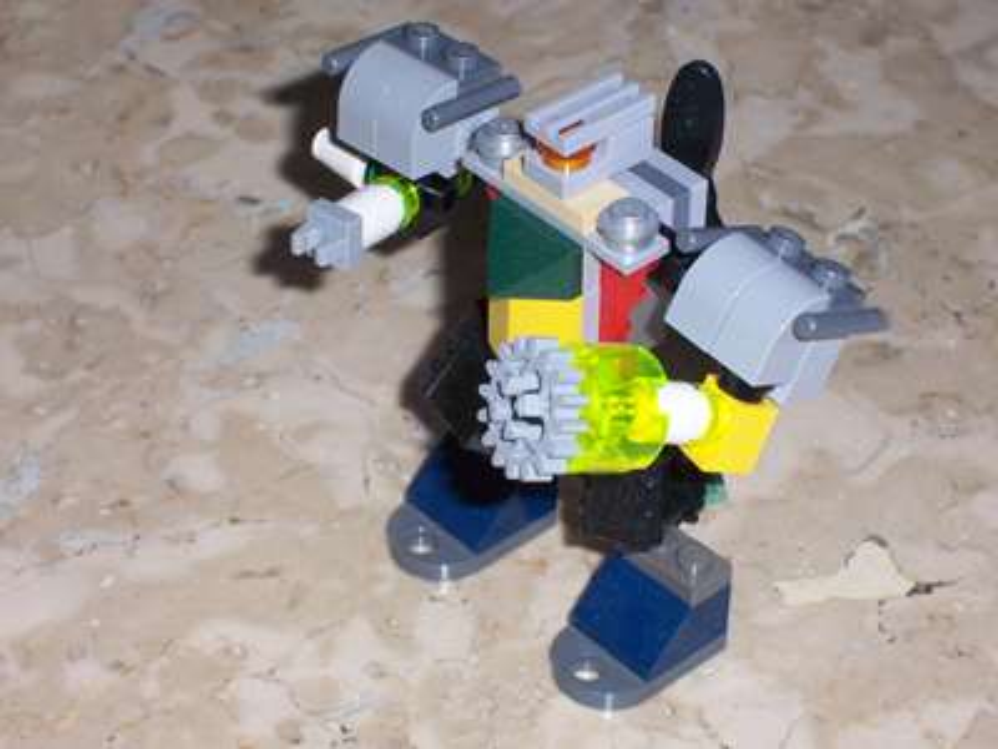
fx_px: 3114
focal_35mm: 108
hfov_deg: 18.2
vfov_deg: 13.7
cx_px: 499
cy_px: 374
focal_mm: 18.6
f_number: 4.8
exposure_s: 1/125
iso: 200
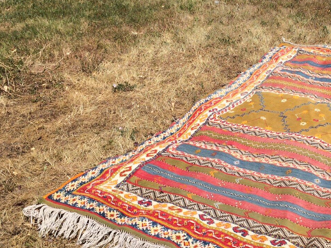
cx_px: 273
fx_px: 478
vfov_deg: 28.9
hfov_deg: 36.7
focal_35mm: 50
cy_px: 166
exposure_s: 1/3165
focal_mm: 4.15
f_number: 2.2
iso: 32
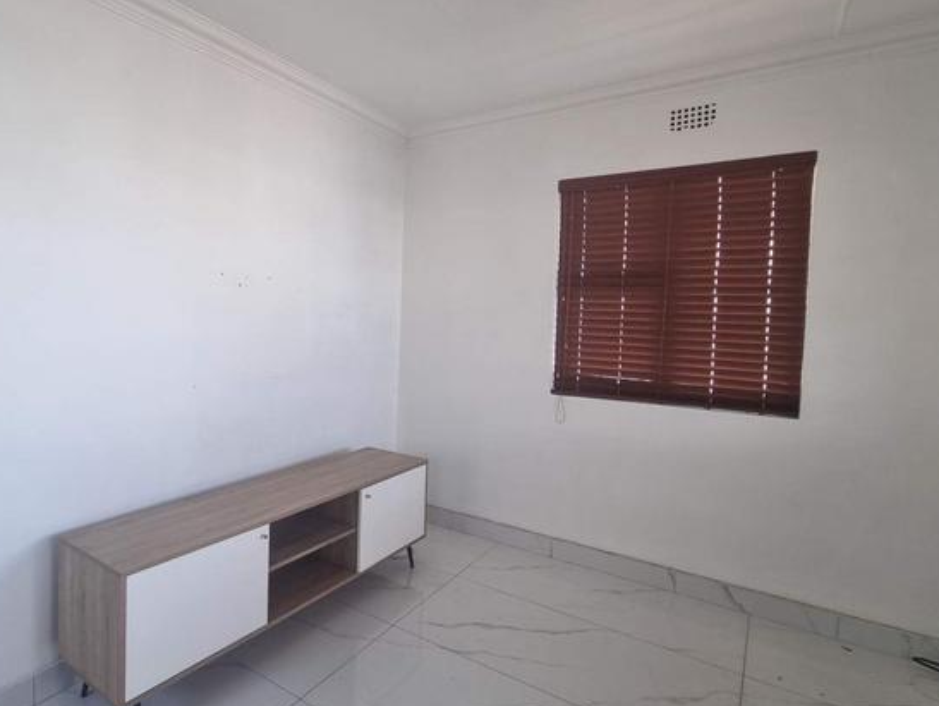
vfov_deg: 68.7
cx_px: 333
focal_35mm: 19
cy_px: 335
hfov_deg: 82.5
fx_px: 516
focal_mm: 2.2
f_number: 2.2
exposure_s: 1/50
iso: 80
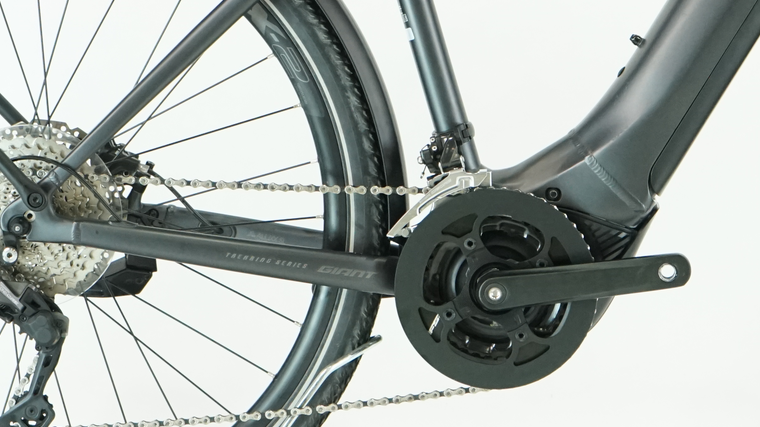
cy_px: -7
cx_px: 579
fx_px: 3607
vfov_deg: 6.8
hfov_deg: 12.0
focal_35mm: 179
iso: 2500
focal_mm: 69
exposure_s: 1/200
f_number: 5.6
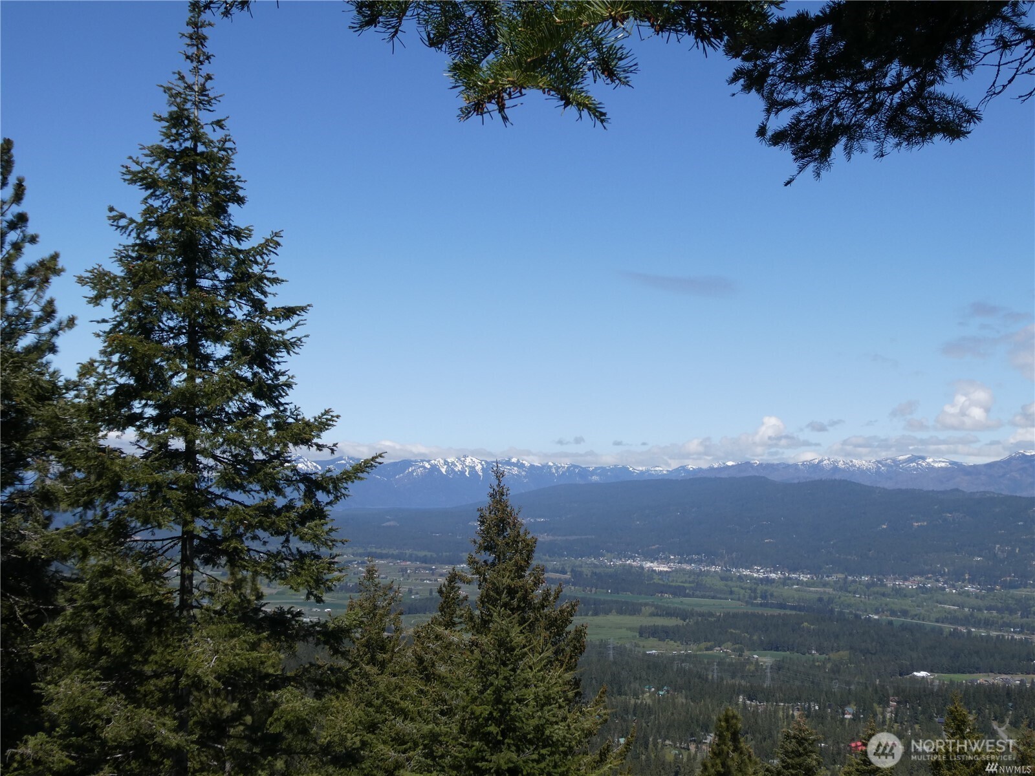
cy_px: 388
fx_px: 1405
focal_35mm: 47
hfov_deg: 40.4
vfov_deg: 30.9
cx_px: 518
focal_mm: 8.4
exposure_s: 1/800
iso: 80
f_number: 4.7
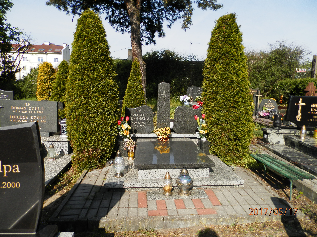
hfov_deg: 69.4
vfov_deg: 54.9
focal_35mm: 25
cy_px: 118
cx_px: 158
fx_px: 229
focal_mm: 4.5
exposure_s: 1/125
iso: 80
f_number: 8.7
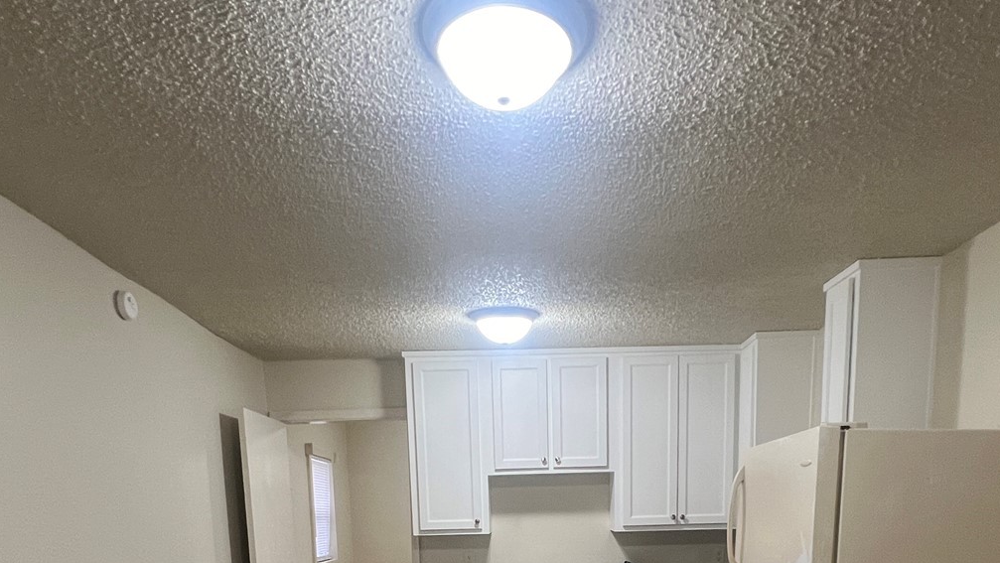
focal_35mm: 27
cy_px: 635
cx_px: 520
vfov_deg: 35.8
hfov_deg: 69.8
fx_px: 716
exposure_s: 1/60
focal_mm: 1.57
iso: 160
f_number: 1.8
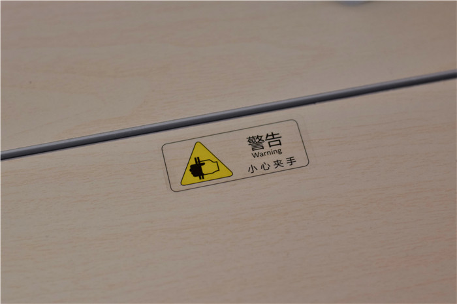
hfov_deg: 27.0
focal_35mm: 75
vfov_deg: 18.2
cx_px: 228
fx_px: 952
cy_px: 152
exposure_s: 1/60
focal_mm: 50
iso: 560
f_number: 2.8
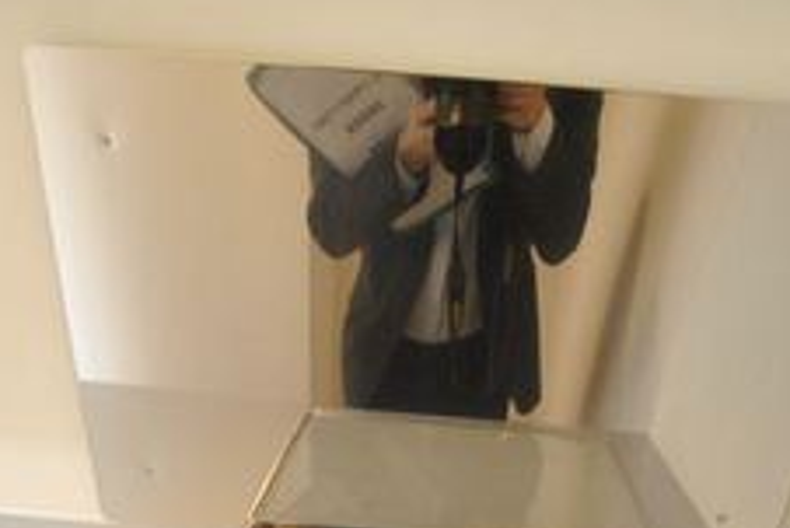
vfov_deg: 29.7
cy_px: 713
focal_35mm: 34
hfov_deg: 55.8
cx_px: 409
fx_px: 747
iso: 800
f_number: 4.5
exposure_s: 1/80
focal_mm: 8
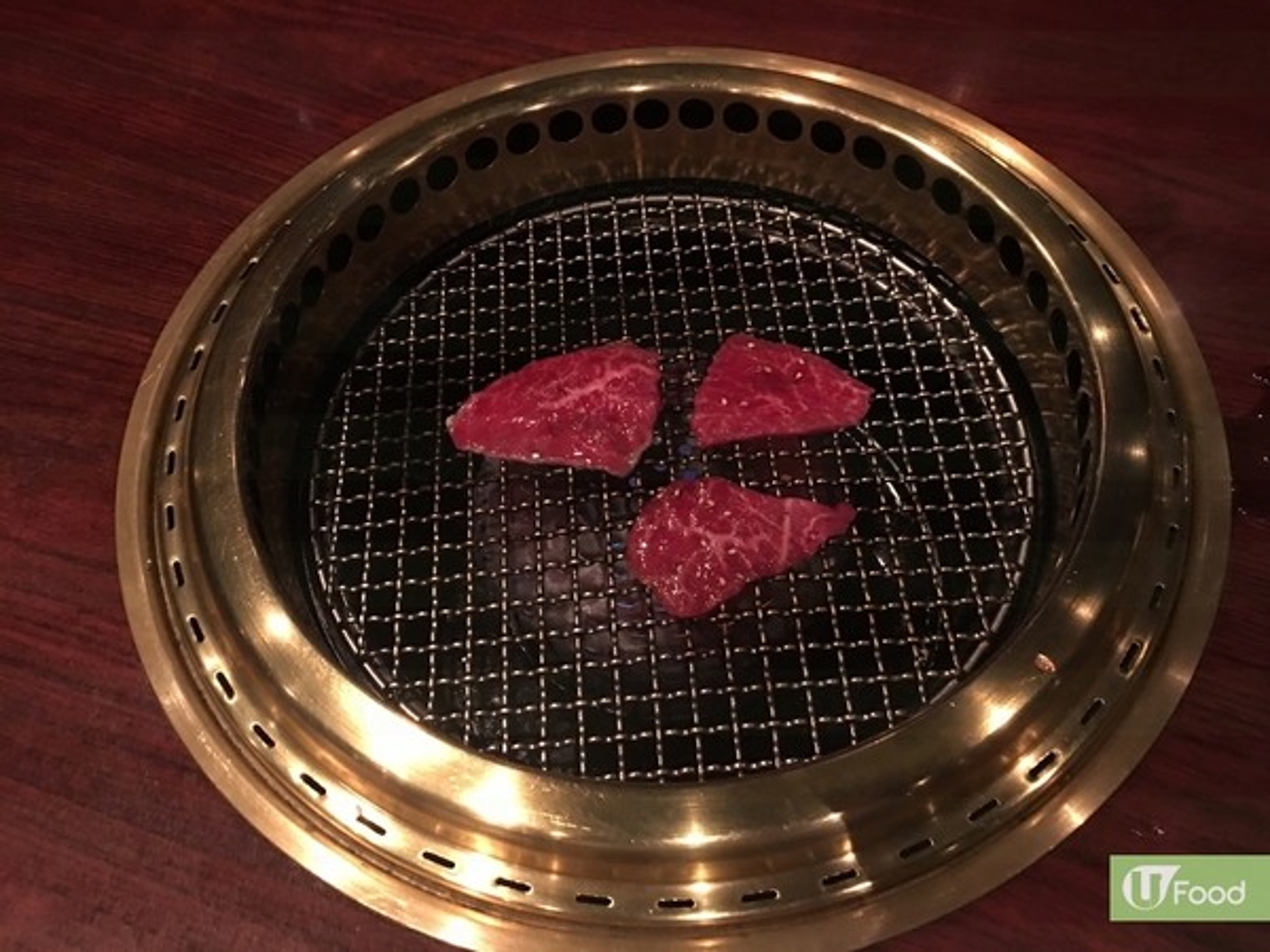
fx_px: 1064
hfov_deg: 61.7
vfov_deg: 48.2
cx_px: 635
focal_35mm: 29
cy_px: 476
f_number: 2.2
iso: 64
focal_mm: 4.15
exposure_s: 1/4
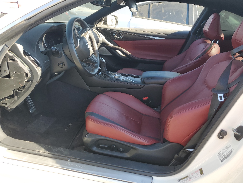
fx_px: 183
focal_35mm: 26
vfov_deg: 53.1
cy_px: 92
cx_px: 122
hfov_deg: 67.3
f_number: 1.5
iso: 50
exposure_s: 1/303
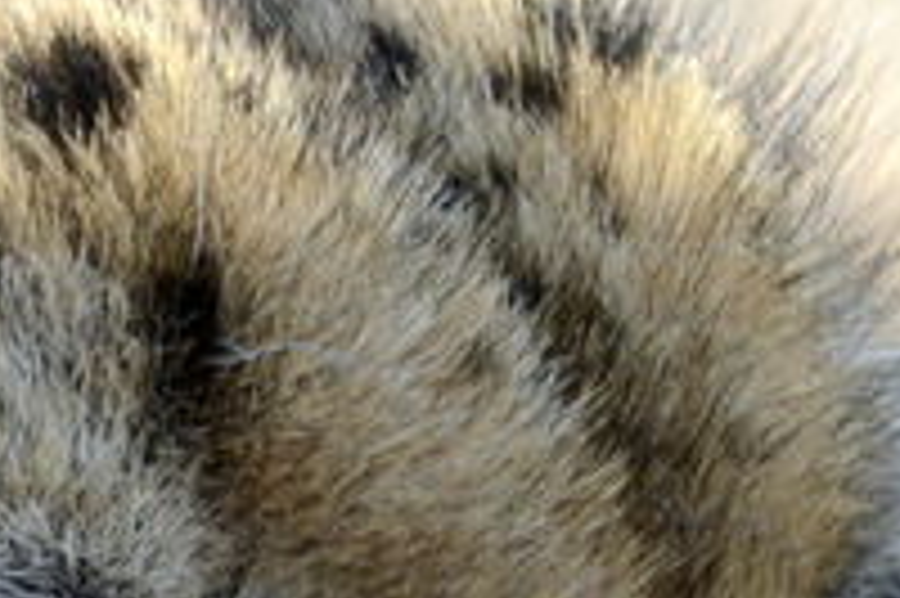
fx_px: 38318
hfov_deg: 1.3
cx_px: -135
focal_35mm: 1534
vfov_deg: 0.9
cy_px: 1014
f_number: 7.1
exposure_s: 1/125
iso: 125
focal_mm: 200
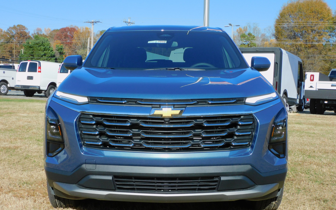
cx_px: 165
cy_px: 118
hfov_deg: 37.5
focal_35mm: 54
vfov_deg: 24.0
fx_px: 495
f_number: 4
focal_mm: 9
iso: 125
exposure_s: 1/1000
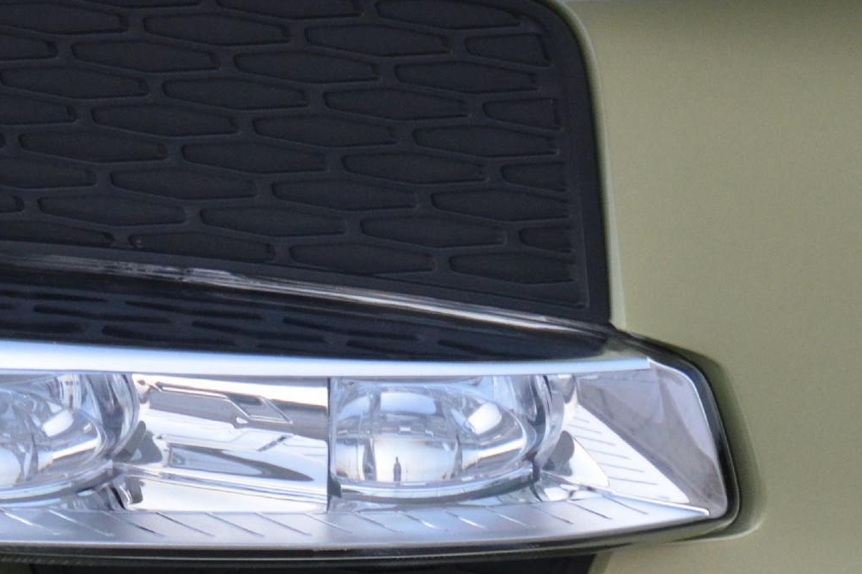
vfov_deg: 2.2
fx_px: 15082
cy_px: 403
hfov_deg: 3.3
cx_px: 415
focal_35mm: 630
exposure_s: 1/250
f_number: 5.6
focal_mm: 170
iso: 1600
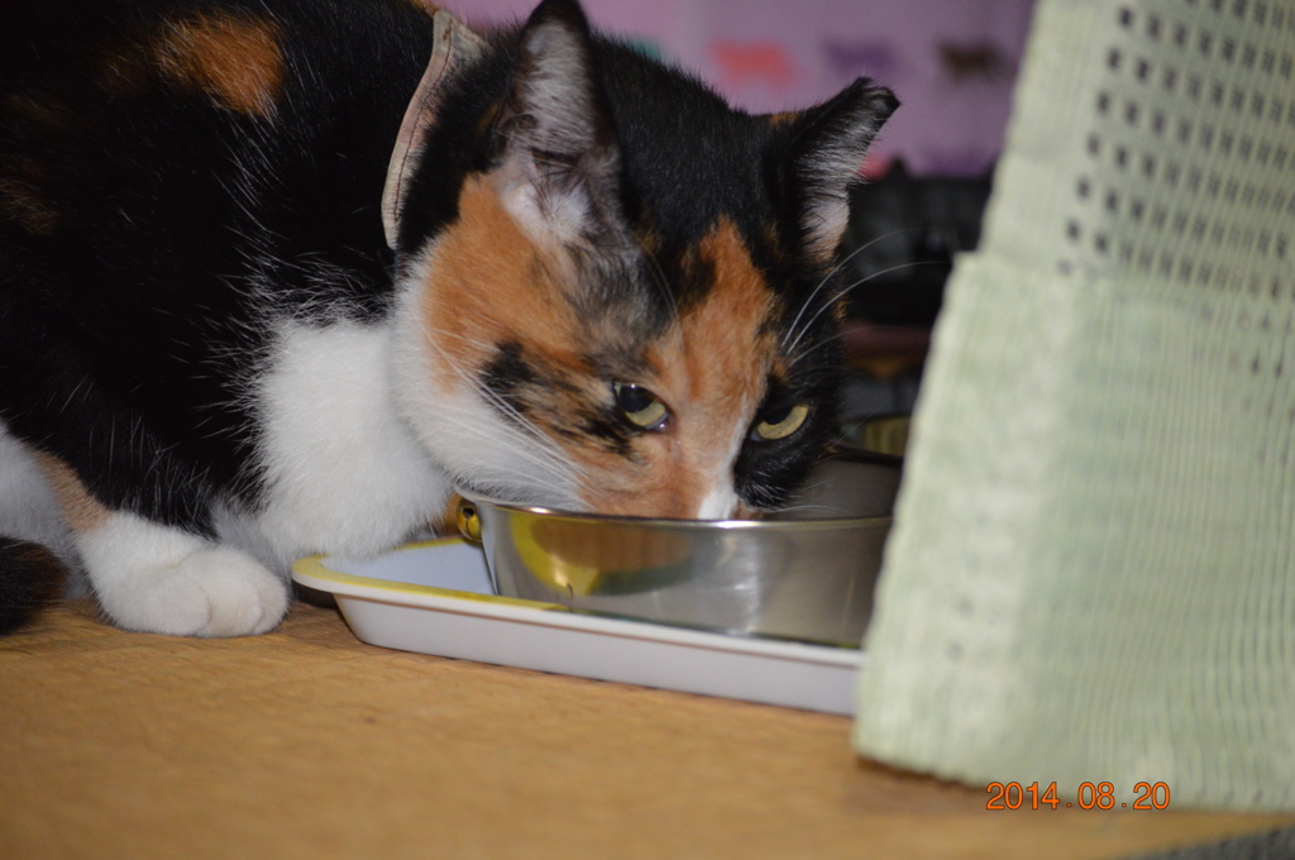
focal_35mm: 158
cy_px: 430
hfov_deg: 13.1
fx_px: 5658
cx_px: 648
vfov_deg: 8.7
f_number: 4.5
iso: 1250
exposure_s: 1/30
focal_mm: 105
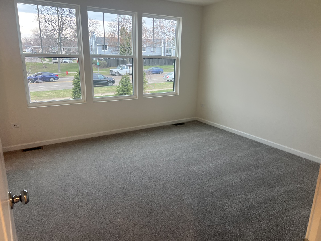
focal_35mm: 26
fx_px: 241
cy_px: 120
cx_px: 160
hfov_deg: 67.3
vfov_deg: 53.1
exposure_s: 1/60
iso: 80
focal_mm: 5.7
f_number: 1.5
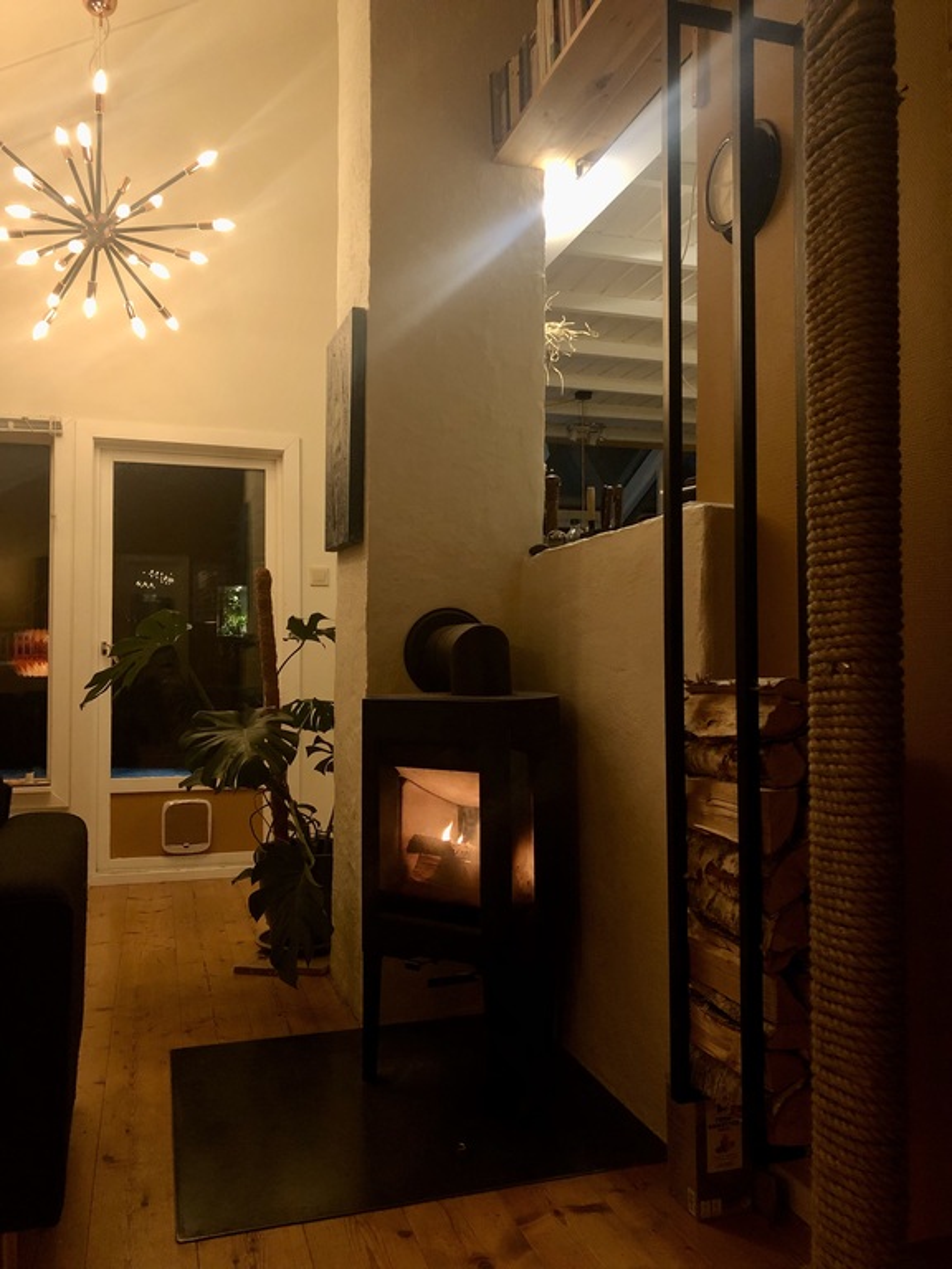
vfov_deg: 63.4
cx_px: 476
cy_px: 634
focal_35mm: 28
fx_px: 1027
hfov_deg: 49.7
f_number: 1.8
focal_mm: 4
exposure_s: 1/17
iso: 64
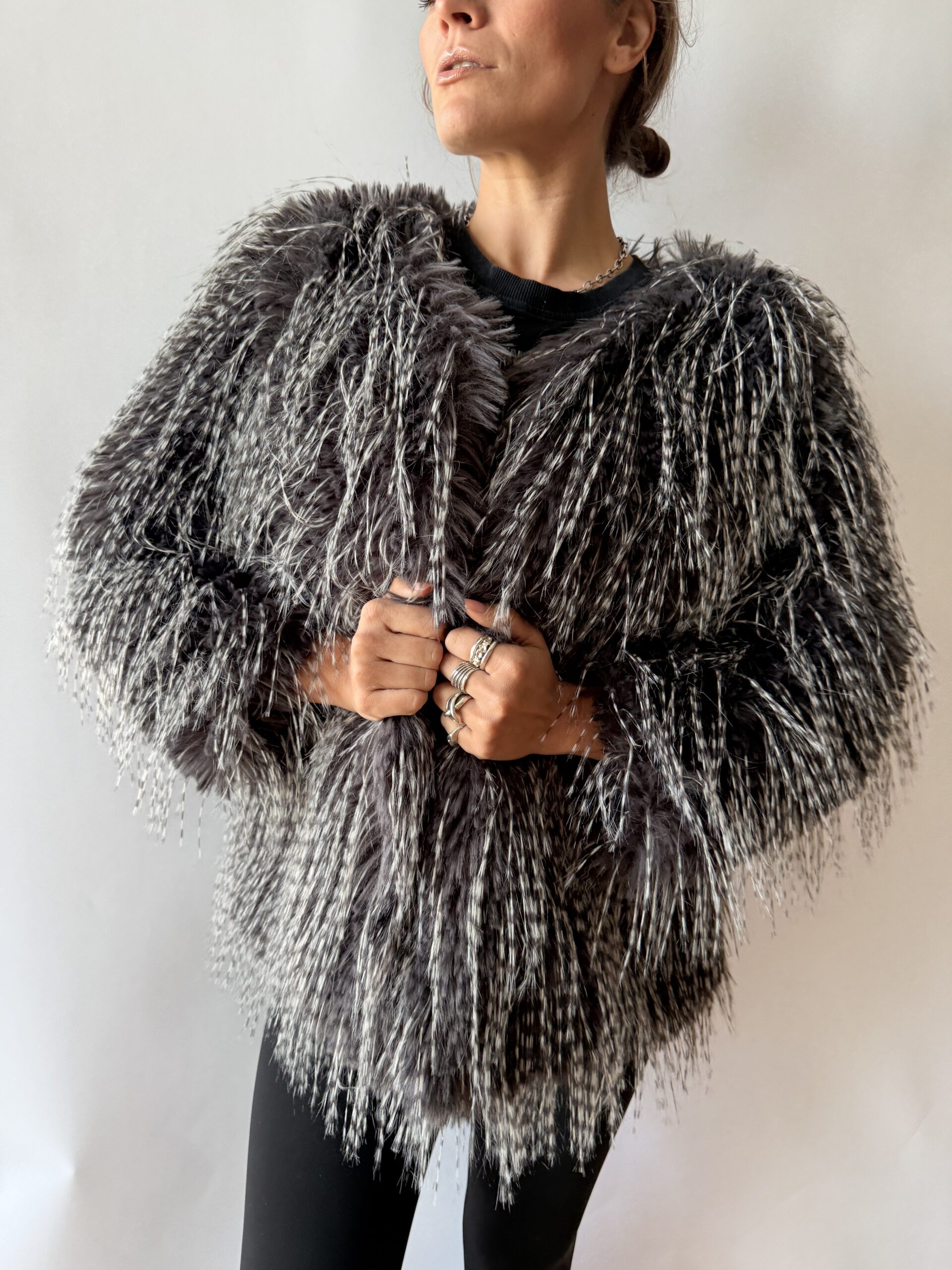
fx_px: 880
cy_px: 635
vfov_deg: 71.6
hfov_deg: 56.8
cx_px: 476
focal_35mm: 24
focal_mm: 6.76
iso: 125
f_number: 1.78
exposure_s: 1/121
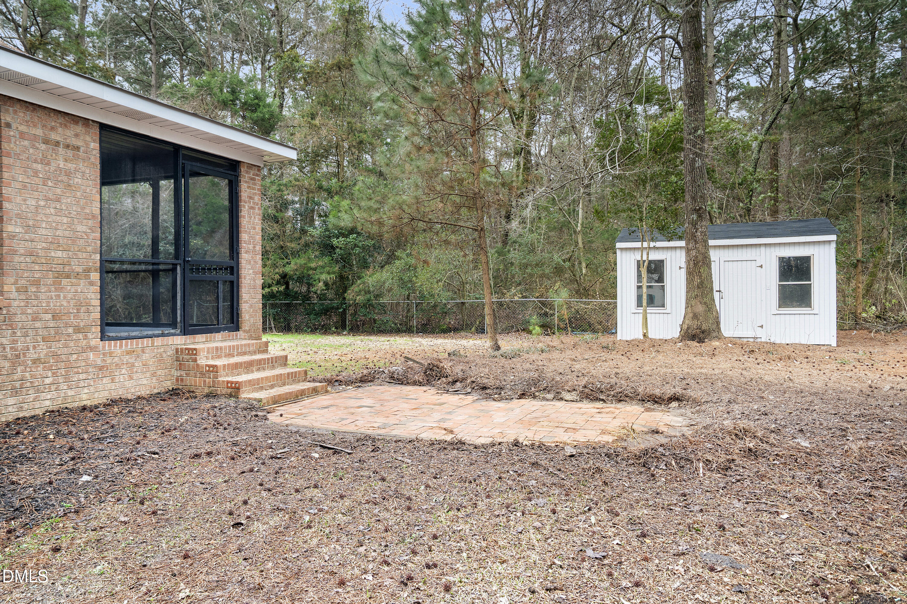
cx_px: 454
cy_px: 302
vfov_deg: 51.3
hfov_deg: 71.5
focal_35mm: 25
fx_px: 630
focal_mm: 25
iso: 500
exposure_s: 1/8
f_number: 9
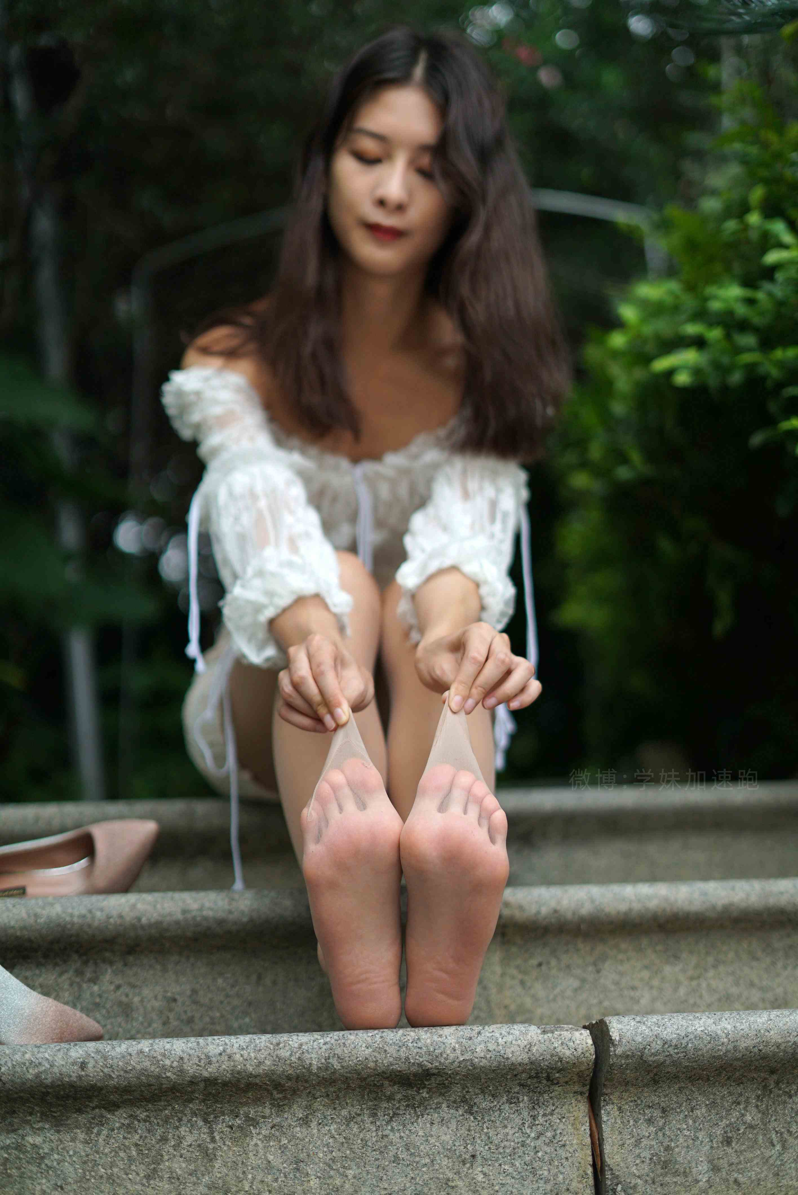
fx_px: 1660
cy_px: 598
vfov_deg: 39.6
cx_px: 399
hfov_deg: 27.0
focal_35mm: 50
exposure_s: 1/3200
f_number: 2
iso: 200
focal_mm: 50
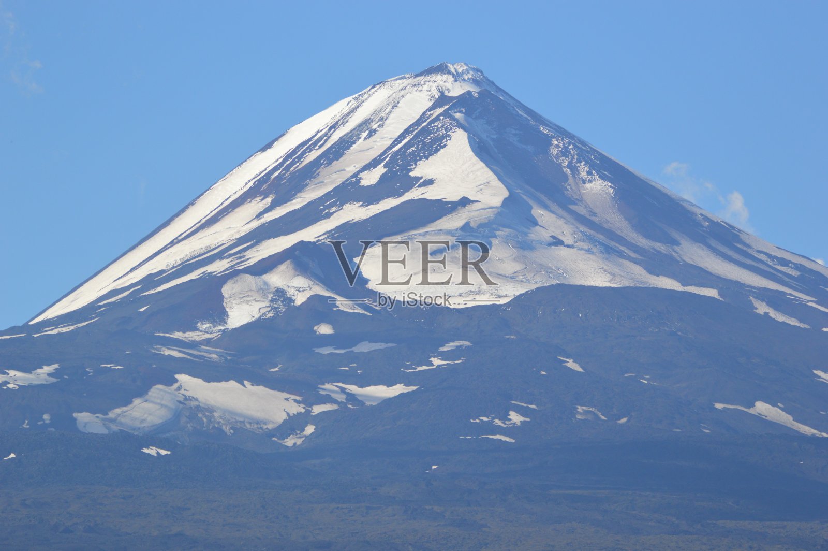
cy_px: 276
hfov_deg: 6.0
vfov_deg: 4.0
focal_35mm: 345
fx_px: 7928
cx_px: 414
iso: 320
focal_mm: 230
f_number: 5.6
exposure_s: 1/2000
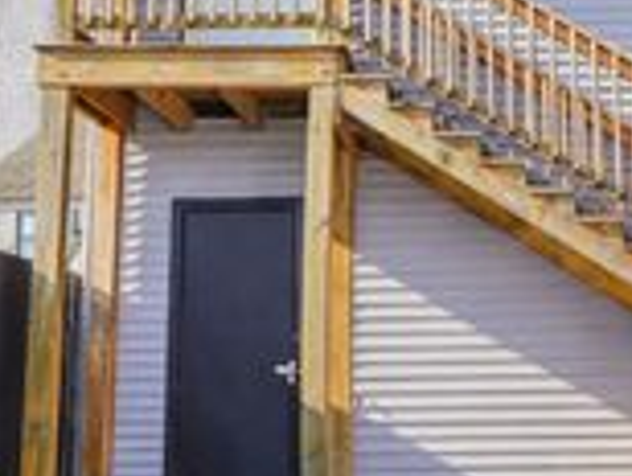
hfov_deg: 33.2
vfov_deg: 26.2
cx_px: 517
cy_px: 215
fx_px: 1024
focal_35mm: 56
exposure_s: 1/125
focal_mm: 18
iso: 100
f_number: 9
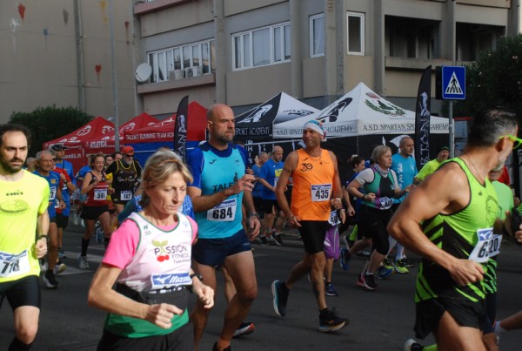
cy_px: 176
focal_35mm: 57
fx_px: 828
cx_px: 261
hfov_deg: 35.0
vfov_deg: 23.9
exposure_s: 1/1600
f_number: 6.3
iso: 1000
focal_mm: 38
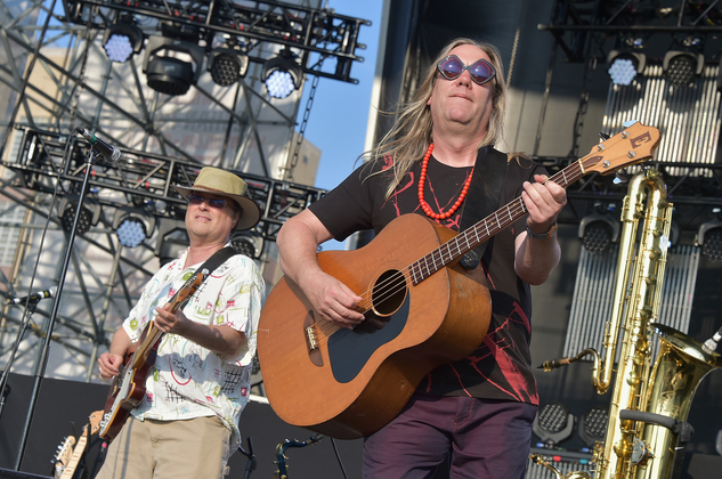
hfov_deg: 21.9
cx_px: 363
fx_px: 1862
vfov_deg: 14.7
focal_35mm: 93
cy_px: 240
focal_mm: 92
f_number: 9
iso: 250
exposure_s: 1/320
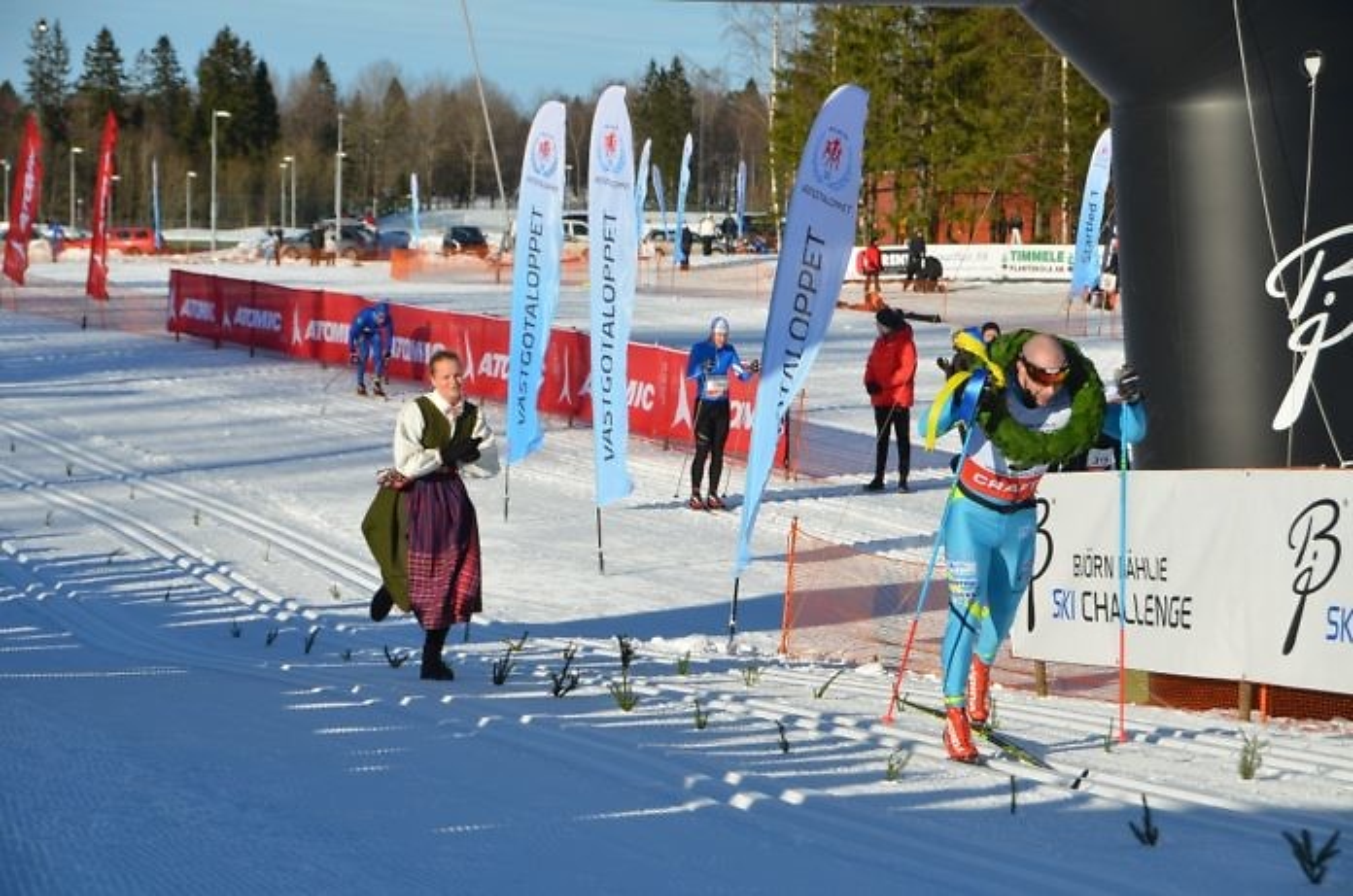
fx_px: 3938
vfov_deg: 13.0
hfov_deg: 19.5
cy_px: 448
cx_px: 676
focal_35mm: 105
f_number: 6.3
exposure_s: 1/1600
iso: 250
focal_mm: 70
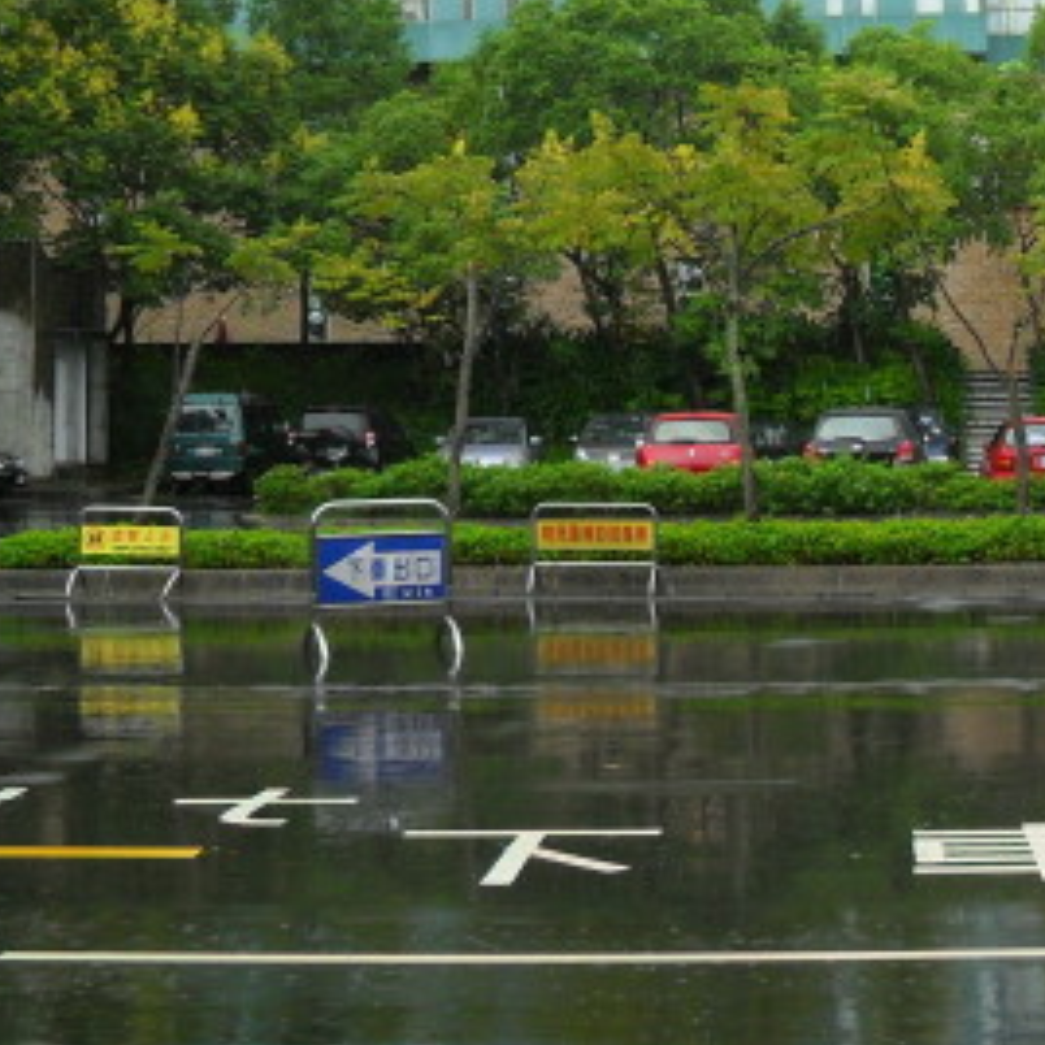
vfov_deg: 23.1
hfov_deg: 22.8
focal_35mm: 74
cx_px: 936
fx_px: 2527
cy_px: 238
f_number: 2.8
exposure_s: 1/250
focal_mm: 6.2
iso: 100
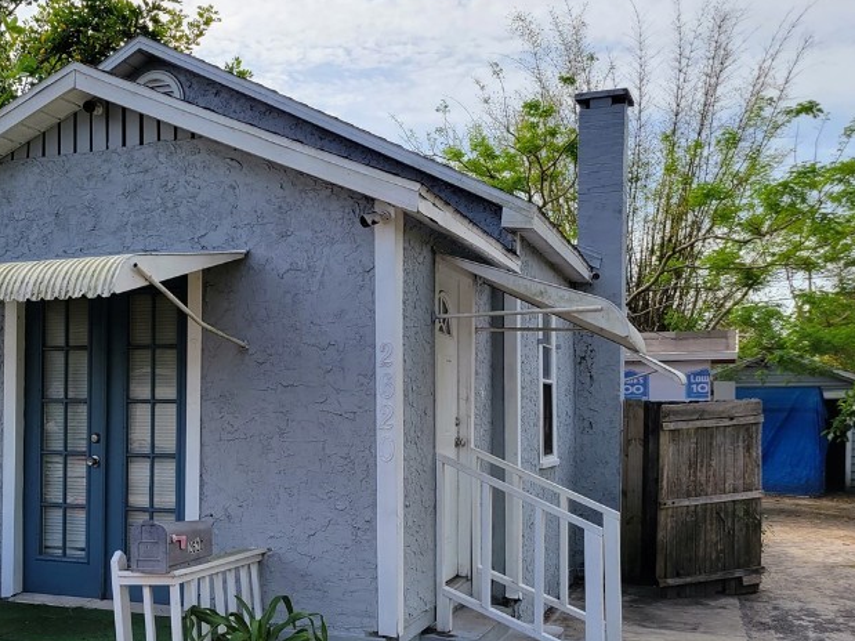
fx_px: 1062
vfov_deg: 33.4
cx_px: 275
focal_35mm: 43
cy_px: 410
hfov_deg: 43.2
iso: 40
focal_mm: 5.4
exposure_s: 1/2163
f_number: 1.8
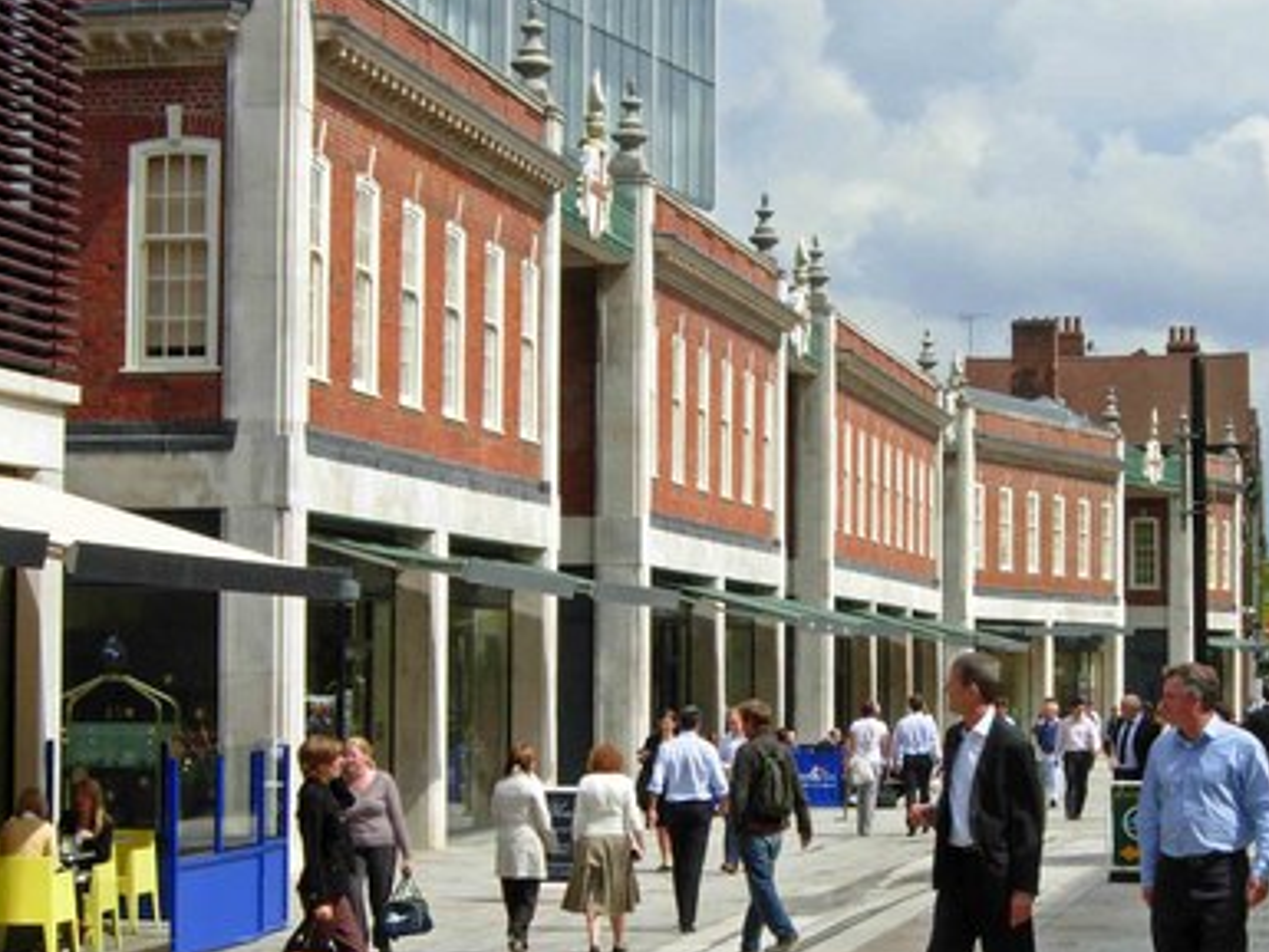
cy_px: 494
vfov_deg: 14.4
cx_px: 1015
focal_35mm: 103
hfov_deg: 18.9
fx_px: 3777
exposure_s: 1/166
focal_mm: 12.9
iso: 50
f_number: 7.7
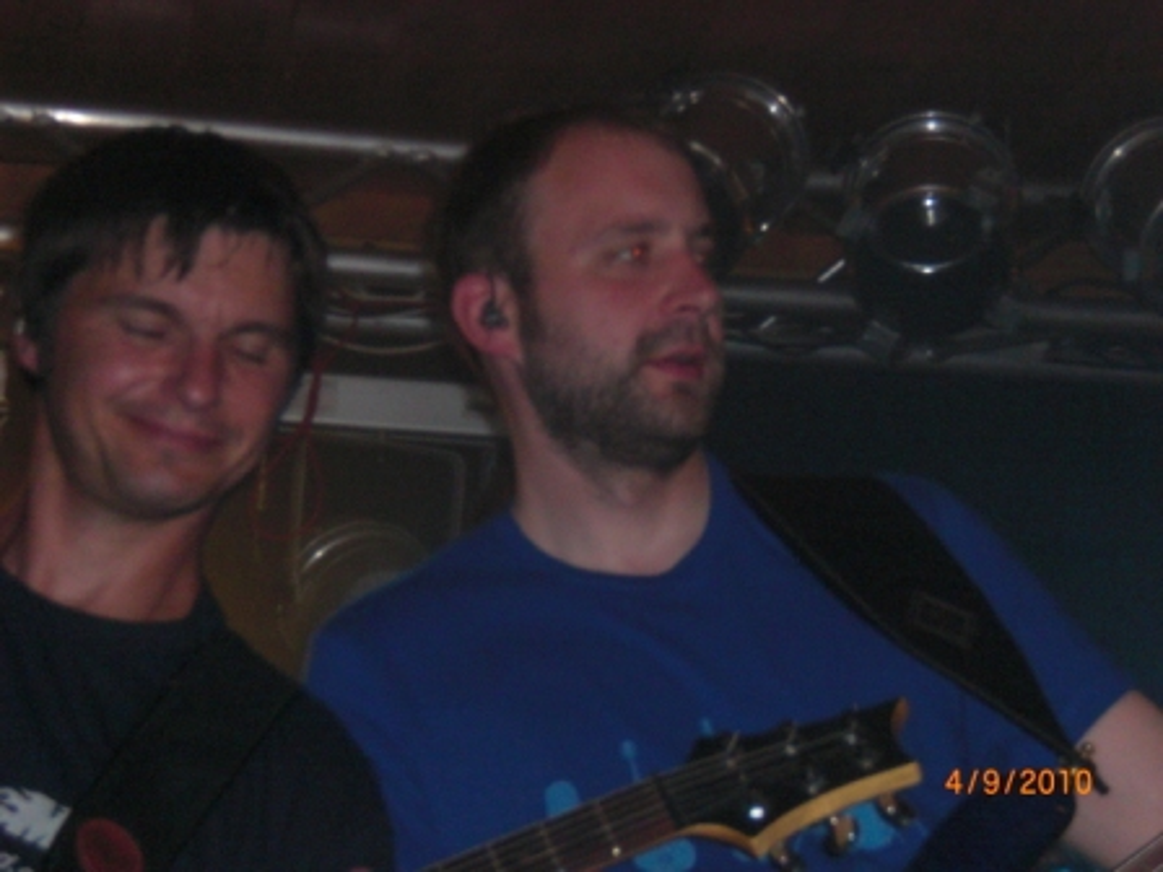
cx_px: 582
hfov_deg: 17.3
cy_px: 436
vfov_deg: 13.0
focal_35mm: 114
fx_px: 3830
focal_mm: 18.9
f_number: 5.9
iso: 200
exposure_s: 1/60
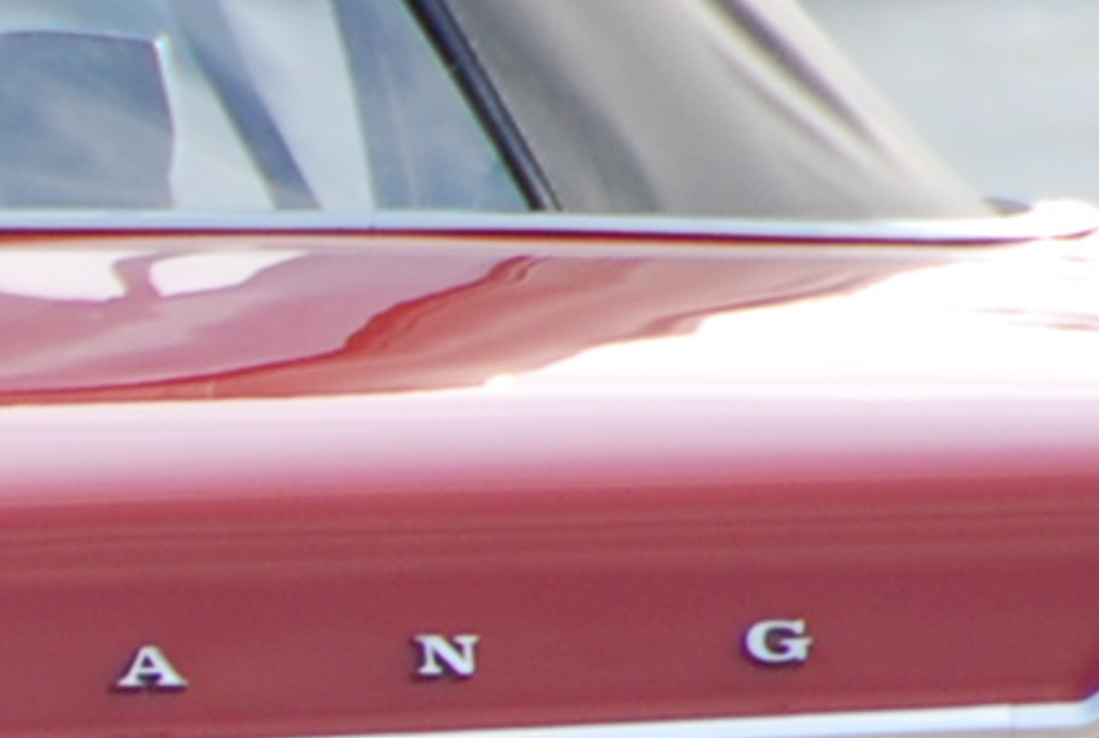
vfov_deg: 0.8
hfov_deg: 1.2
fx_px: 53751
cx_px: -1227
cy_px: 958
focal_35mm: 1757
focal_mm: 170
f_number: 5.6
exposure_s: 1/250
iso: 200
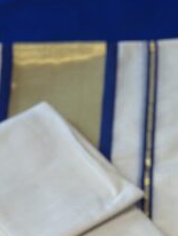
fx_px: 944
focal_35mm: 138
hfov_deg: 10.7
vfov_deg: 13.7
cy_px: 314
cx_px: 179
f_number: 1.78
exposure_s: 1/120
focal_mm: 6.86
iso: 100
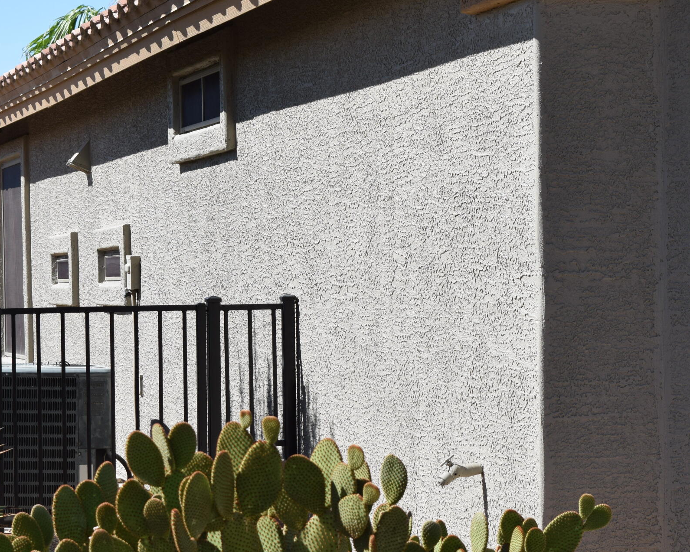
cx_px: 207
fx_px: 2818
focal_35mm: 138
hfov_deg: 13.9
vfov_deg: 11.2
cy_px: 342
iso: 200
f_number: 10
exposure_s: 1/400
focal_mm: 52
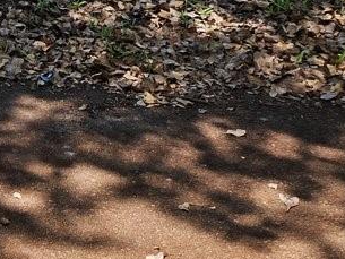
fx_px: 1157
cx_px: -277
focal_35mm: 116
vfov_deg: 11.0
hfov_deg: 14.8
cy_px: -340
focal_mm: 18
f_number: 8
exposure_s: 1/500
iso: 200
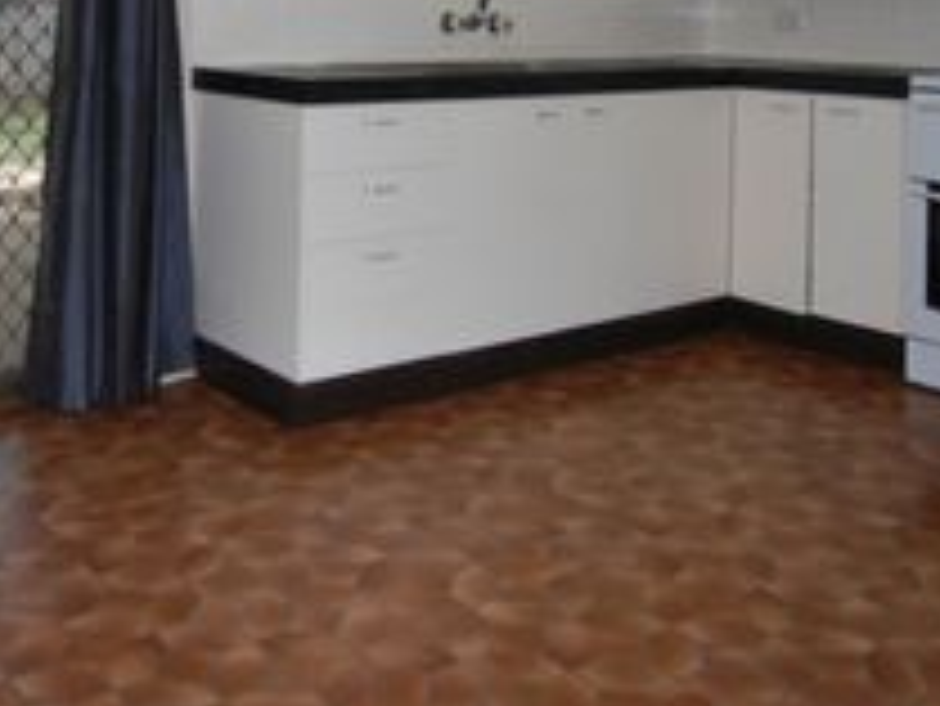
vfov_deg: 31.9
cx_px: 400
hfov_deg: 44.6
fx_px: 1143
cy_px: 11
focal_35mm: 42
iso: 200
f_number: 4
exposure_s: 1/60
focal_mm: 13
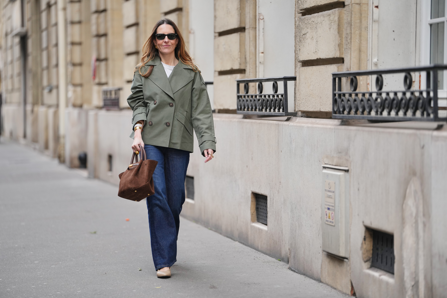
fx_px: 1490
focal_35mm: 120
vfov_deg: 11.4
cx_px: 224
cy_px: 149
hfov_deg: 17.1
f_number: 2
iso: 500
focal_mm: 120
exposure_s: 1/1000
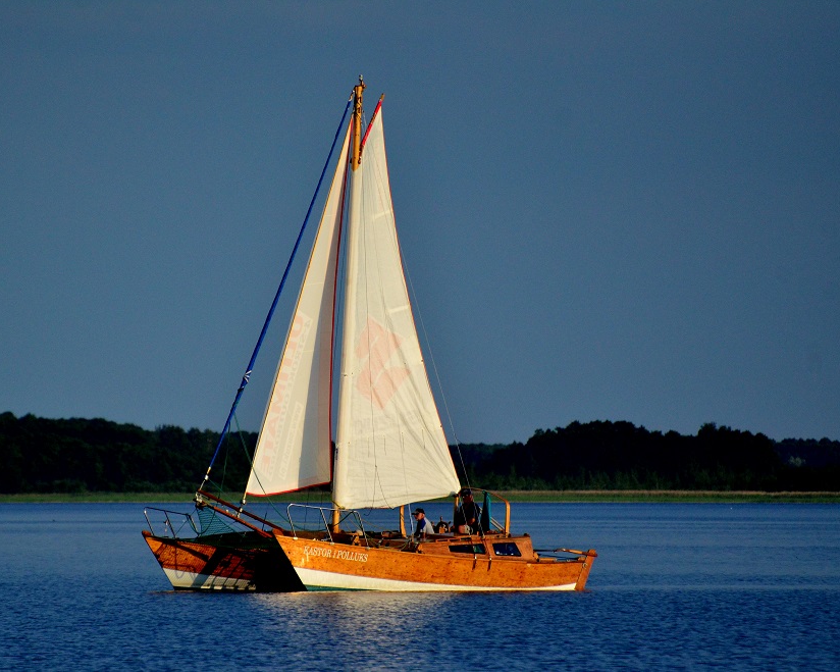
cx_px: 340
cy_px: 336
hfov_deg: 3.8
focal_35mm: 511
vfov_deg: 3.0
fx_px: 12702
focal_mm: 300
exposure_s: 1/8000
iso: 1600
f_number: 5.6
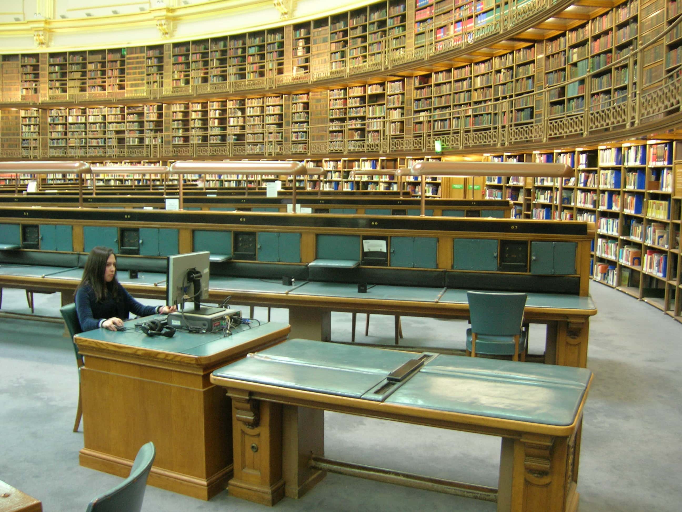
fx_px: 670
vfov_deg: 41.8
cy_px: 256
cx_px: 341
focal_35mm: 34
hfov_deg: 54.0
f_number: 2.9
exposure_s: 1/3.8
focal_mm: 5.7
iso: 100
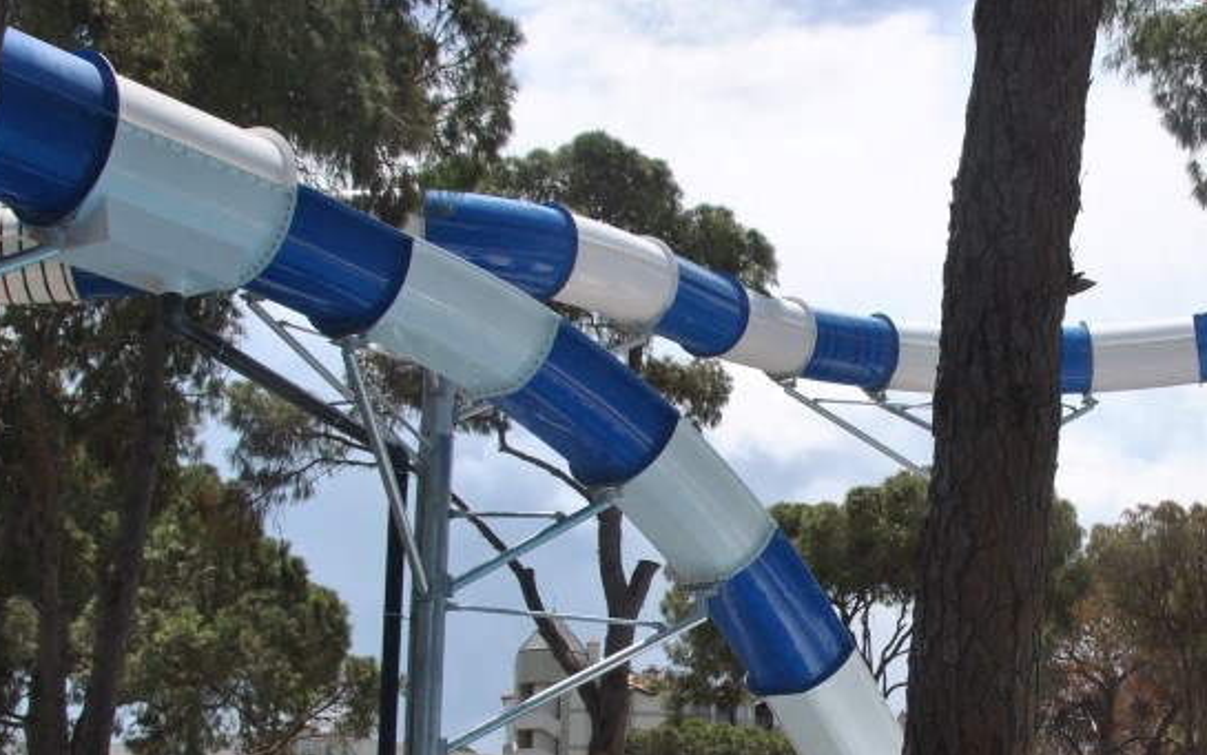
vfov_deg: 22.1
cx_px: 991
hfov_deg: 33.9
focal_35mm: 58
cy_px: 582
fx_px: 1908
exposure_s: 1/320
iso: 100
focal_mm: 18
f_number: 9
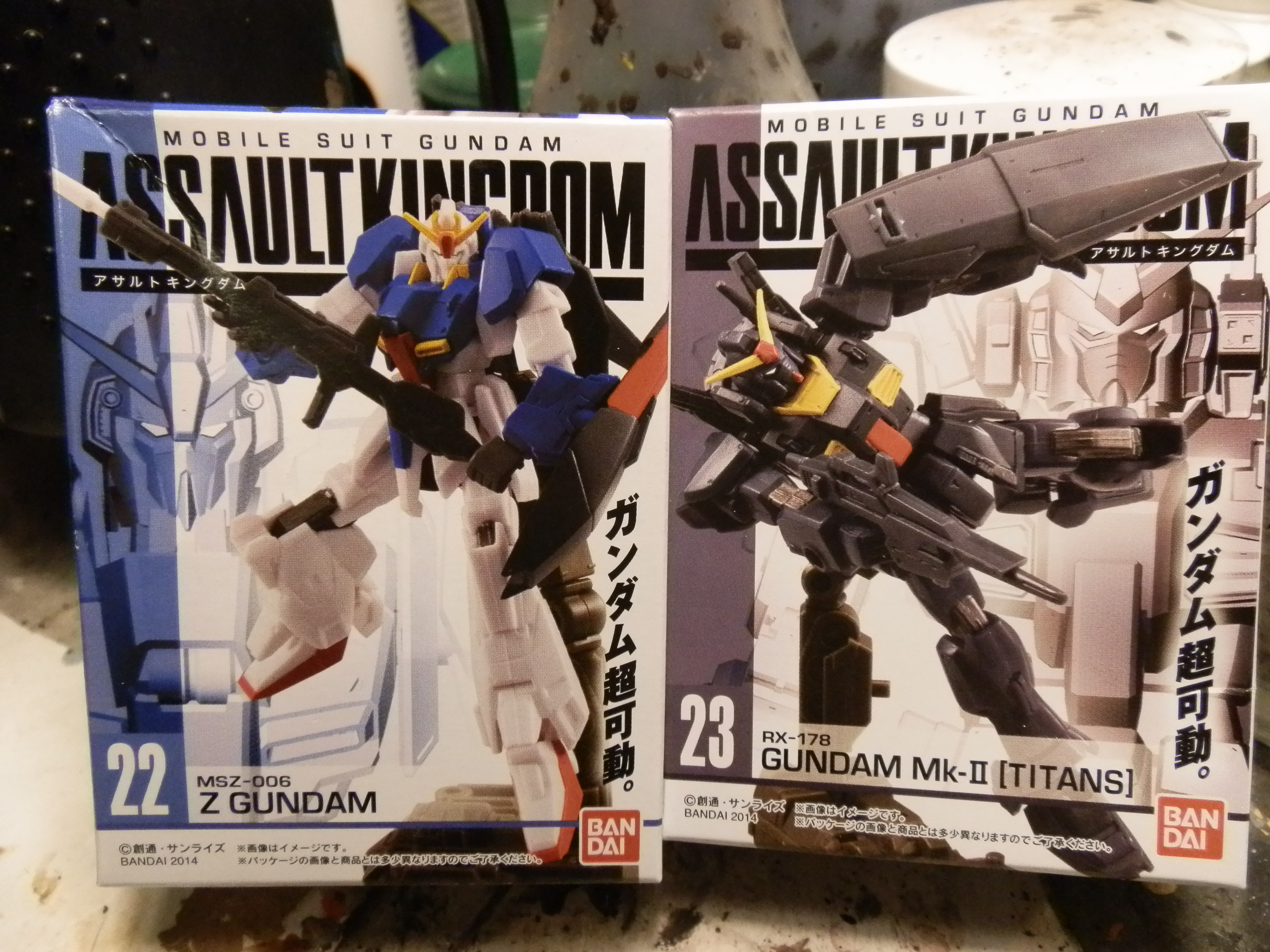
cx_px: 635
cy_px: 476
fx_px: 1027
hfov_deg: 63.4
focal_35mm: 28
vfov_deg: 49.7
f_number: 3.1
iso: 400
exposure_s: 1/125
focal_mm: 5
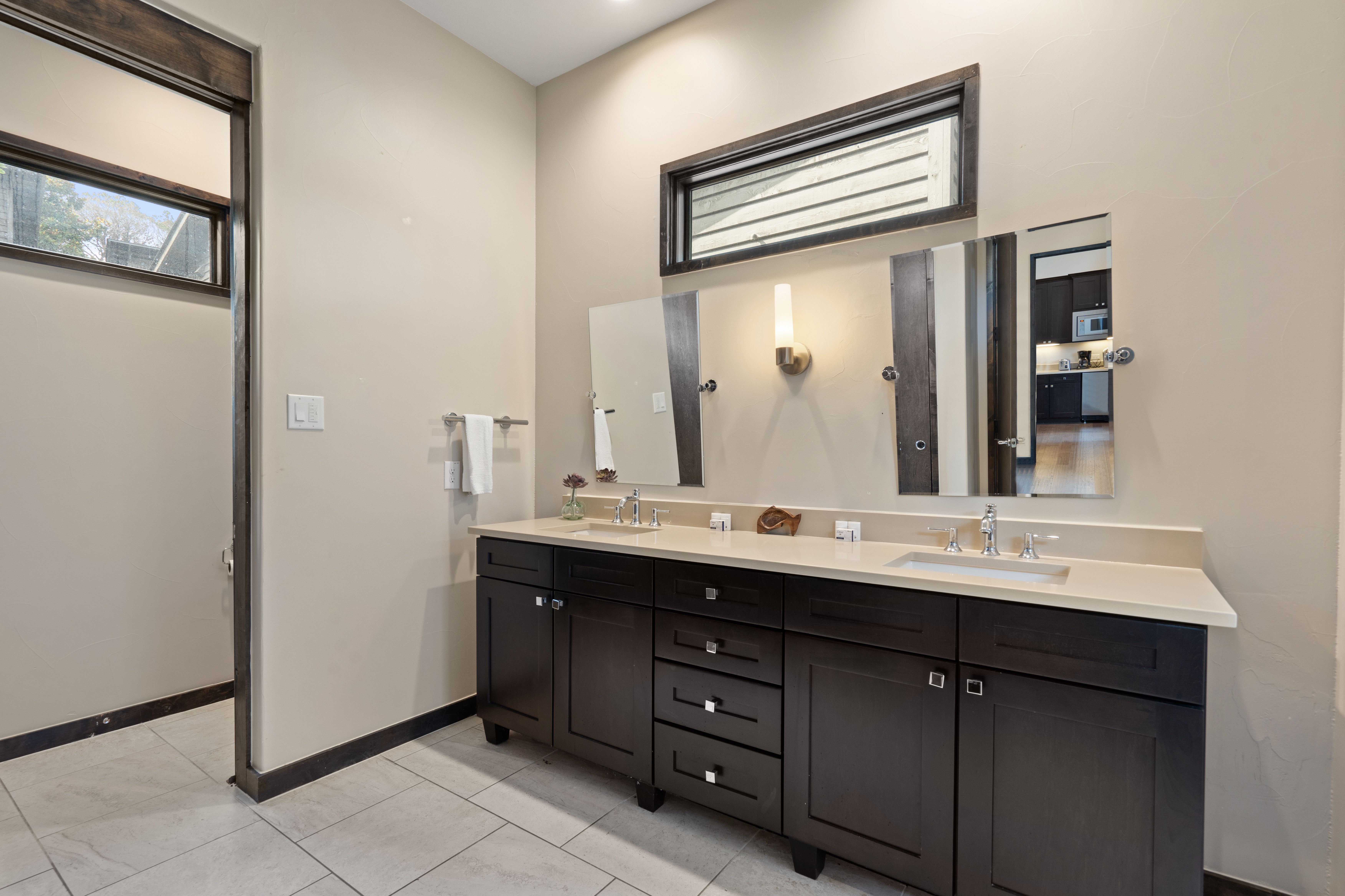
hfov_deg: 96.7
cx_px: 672
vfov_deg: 73.7
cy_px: 448
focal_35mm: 16
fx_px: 598
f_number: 9
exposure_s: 1/1.67
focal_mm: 16
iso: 320
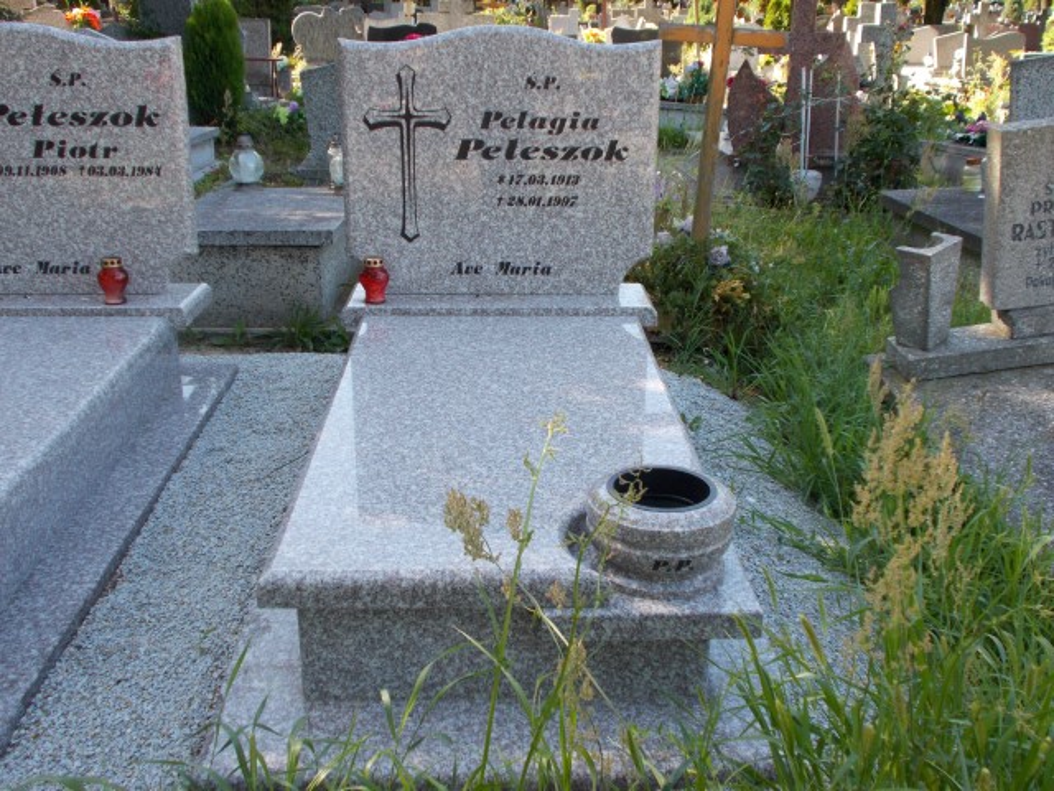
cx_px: 527
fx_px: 1187
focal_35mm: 39
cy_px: 396
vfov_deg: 36.8
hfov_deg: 47.9
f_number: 3.9
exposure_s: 1/100
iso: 80
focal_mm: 6.9
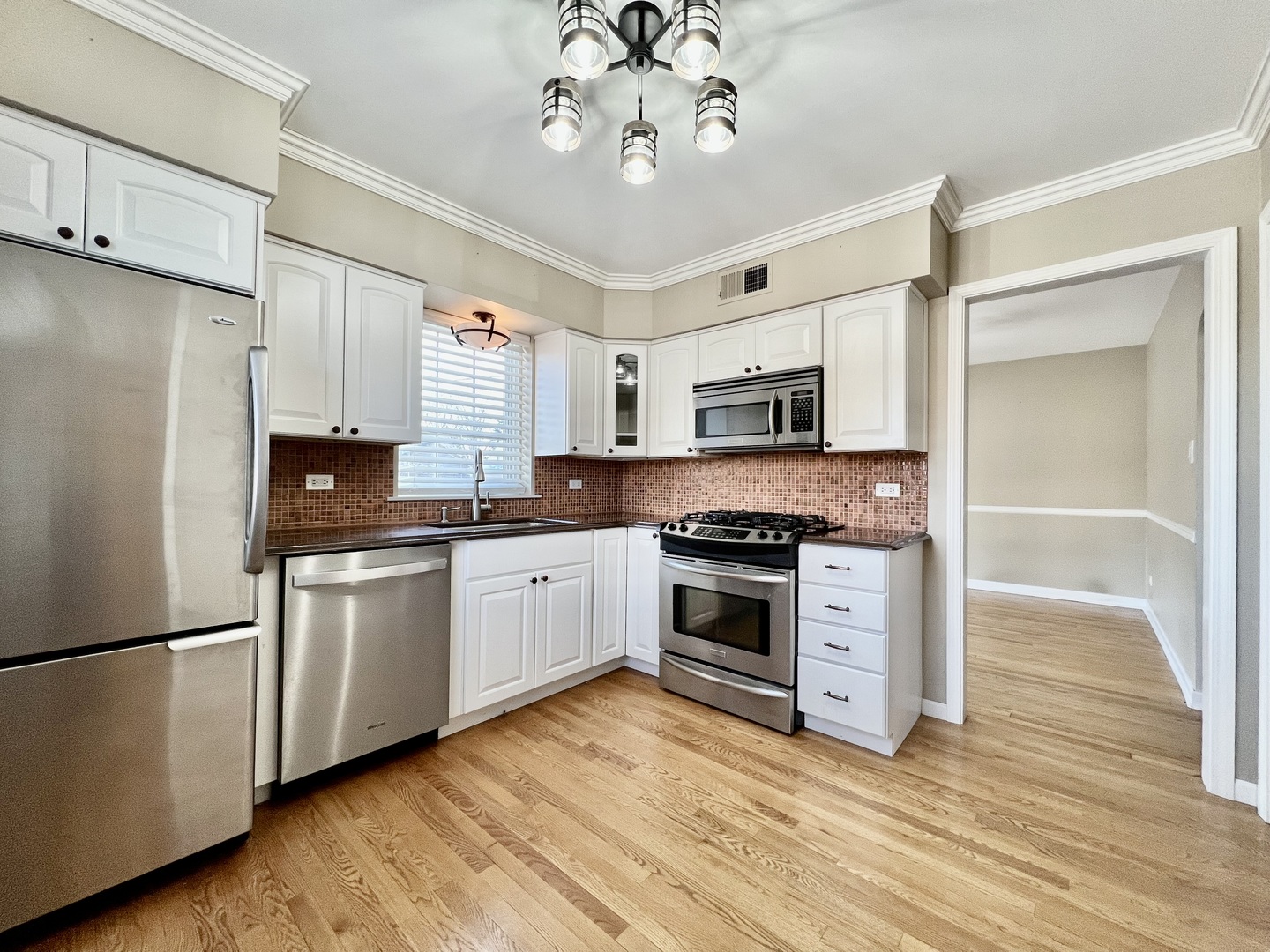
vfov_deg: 89.9
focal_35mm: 13
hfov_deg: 106.2
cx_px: 635
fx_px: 477
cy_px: 476
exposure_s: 1/120
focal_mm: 1.57
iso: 100
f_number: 1.8
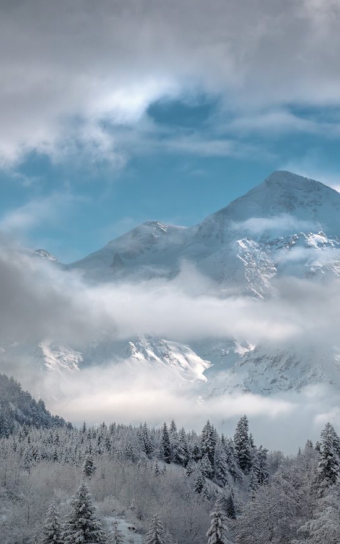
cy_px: 261
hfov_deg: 5.3
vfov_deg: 8.5
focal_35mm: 248
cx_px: 237
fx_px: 3677
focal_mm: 102.2
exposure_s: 1/1800
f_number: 10
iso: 500
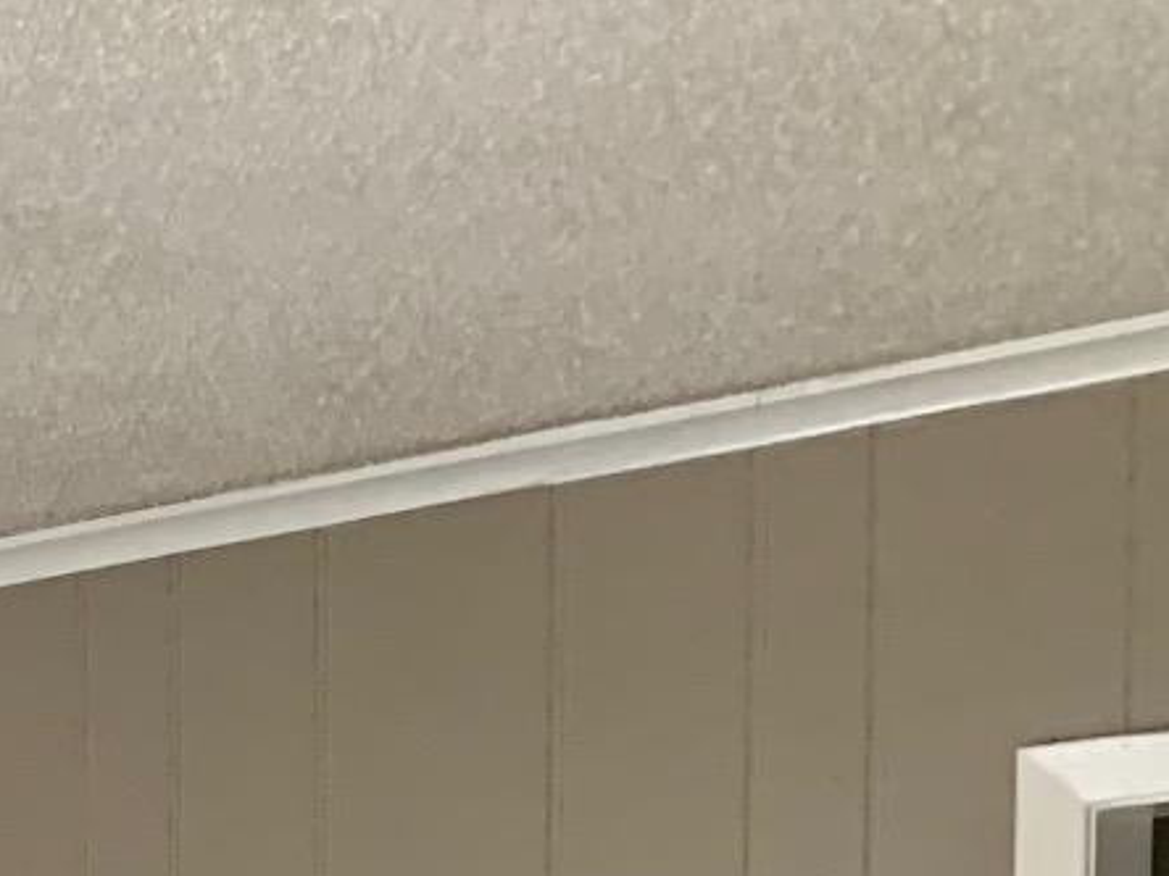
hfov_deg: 14.3
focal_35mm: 118
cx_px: -1058
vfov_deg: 11.3
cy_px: 1776
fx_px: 3985
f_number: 1.8
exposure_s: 1/60
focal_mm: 4.25
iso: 160
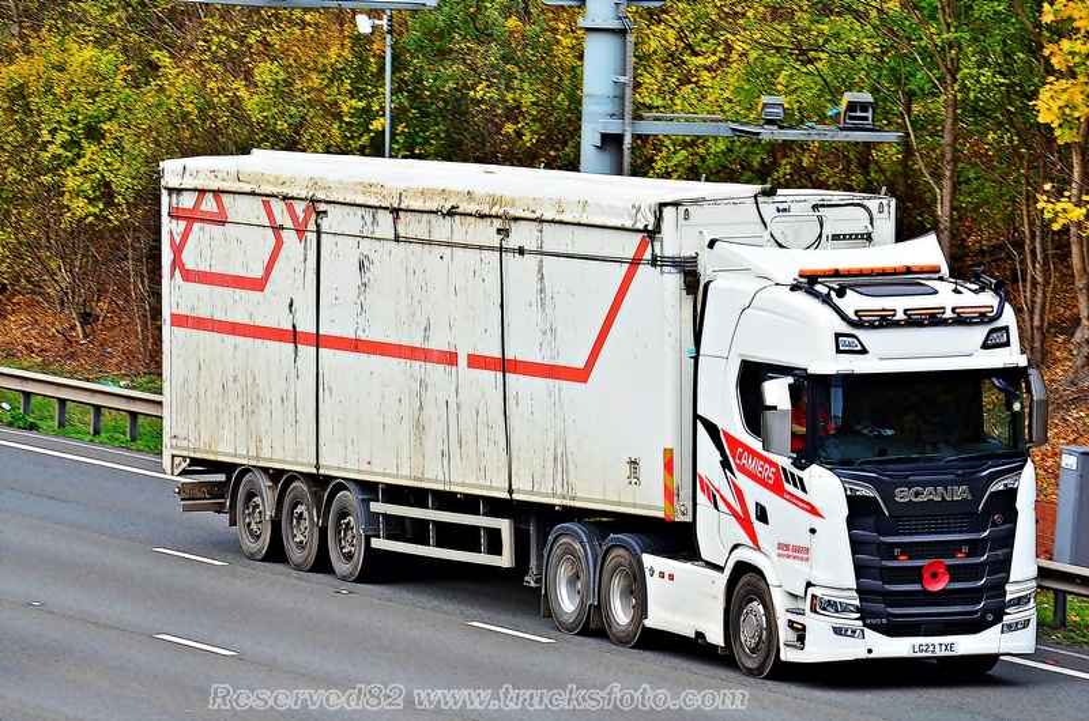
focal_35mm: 232
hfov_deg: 8.9
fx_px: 7019
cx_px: 544
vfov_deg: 5.9
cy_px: 360
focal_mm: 155
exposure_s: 1/320
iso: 500
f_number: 7.1
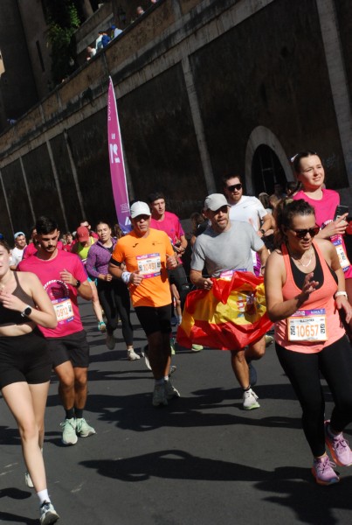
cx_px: 176
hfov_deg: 15.8
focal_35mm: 87
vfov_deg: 23.3
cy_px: 262
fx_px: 1269
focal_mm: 58
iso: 1000
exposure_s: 1/2000
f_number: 8
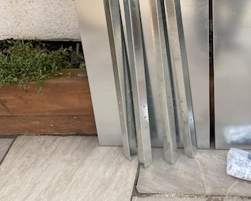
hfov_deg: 37.7
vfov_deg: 30.4
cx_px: 191
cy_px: 28
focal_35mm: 48
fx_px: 357
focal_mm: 4.25
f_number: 1.8
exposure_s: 1/576
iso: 32
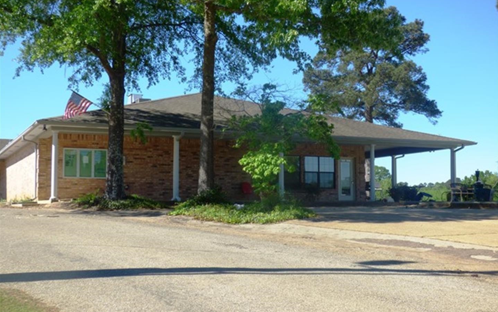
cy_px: 162
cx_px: 250
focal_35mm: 49
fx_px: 665
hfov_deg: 41.0
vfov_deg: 26.3
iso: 100
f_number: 3.8
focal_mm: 8.24
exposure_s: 1/500
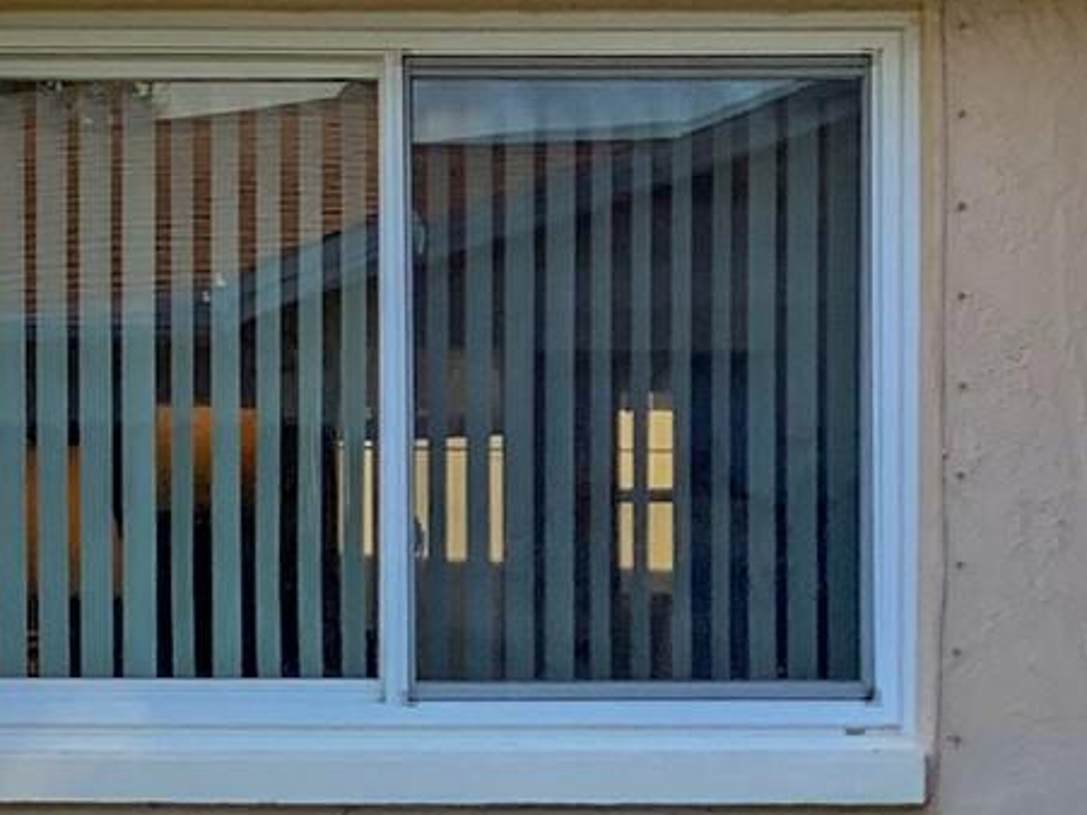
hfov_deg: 17.8
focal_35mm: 110
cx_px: 750
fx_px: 3453
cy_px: 1295
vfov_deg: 12.6
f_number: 2.4
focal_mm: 3.3
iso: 25
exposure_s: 1/140
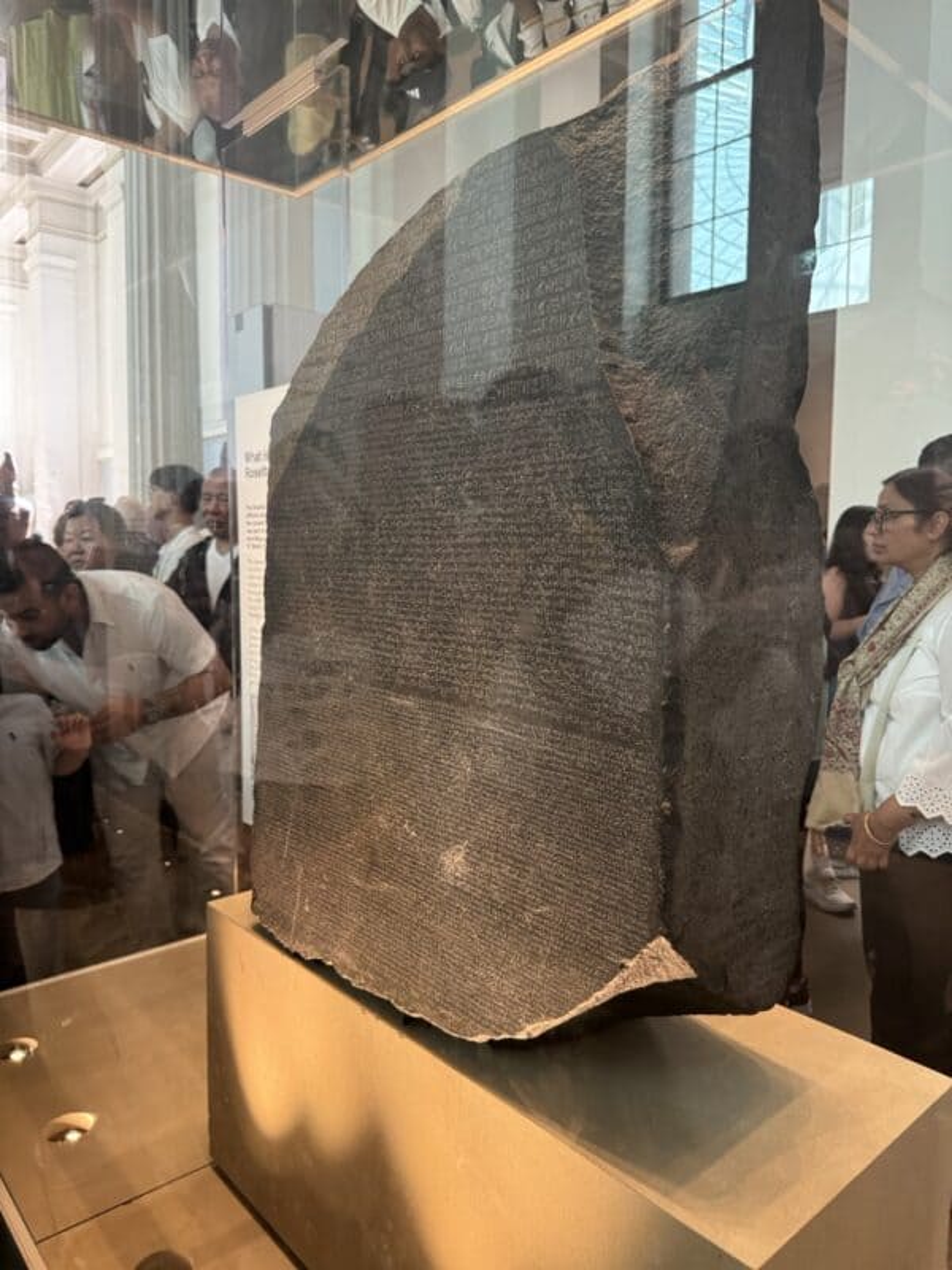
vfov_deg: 71.6
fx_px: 880
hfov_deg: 56.8
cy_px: 635
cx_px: 476
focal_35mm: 24
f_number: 1.78
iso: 400
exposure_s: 1/50
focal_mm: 6.86
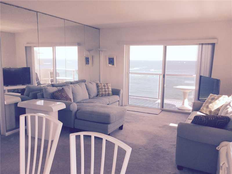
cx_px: 116
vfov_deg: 48.2
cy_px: 87
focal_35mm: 29
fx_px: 194
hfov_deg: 61.7
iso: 32
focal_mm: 4.15
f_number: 2.2
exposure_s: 1/127
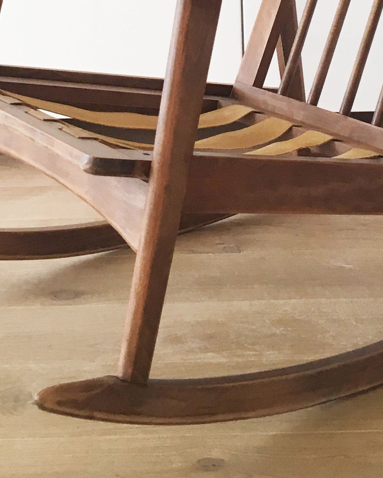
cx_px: 256
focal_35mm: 85
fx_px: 1205
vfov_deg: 20.5
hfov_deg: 18.0
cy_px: -150
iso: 40
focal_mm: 4.15
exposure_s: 1/33
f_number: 2.2
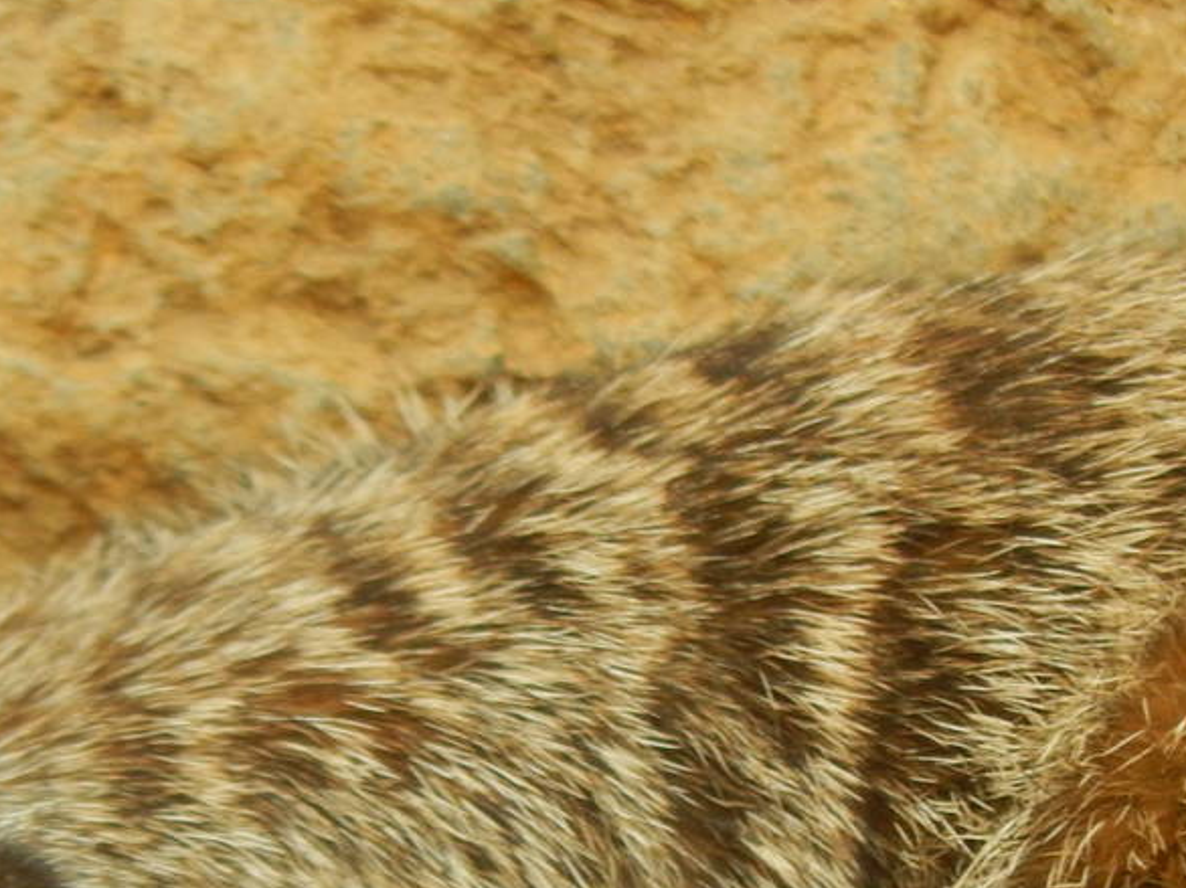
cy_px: 1086
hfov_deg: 1.2
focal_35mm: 1647
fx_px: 56406
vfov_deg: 0.9
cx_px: 304
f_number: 5.8
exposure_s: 1/125
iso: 200
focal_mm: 107.1
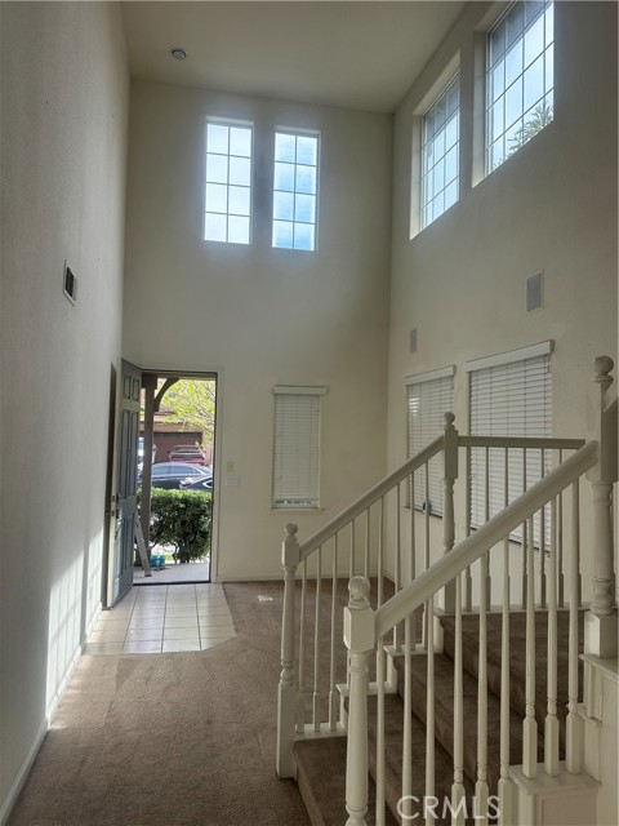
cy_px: 413
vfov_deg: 71.6
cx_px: 310
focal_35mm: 24
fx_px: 572
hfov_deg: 56.8
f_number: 1.78
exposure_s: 1/829
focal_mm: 6.86
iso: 80
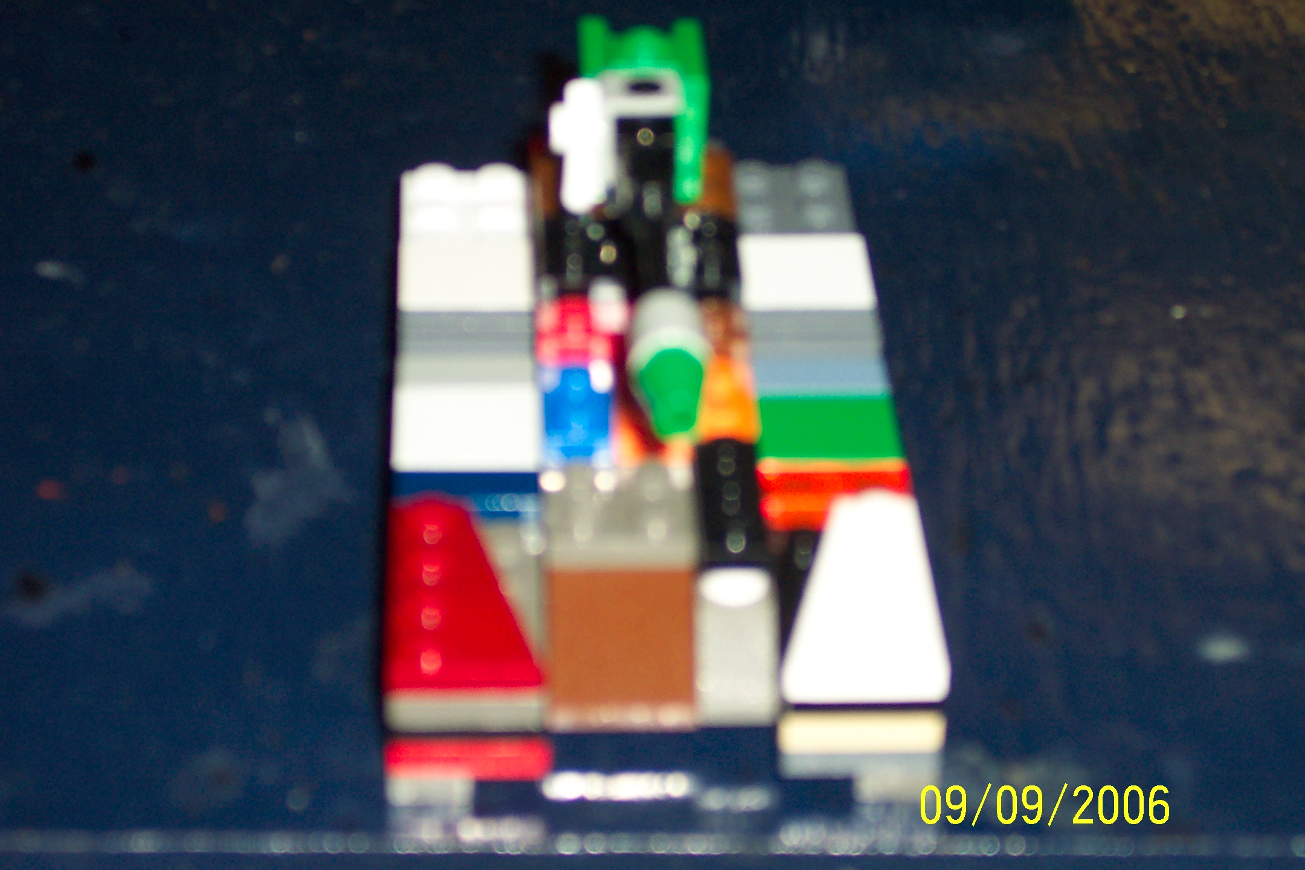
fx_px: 4132
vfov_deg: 12.0
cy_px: 435
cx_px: 652
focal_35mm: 114
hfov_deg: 17.9
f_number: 4.8
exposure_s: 1/90
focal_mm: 24
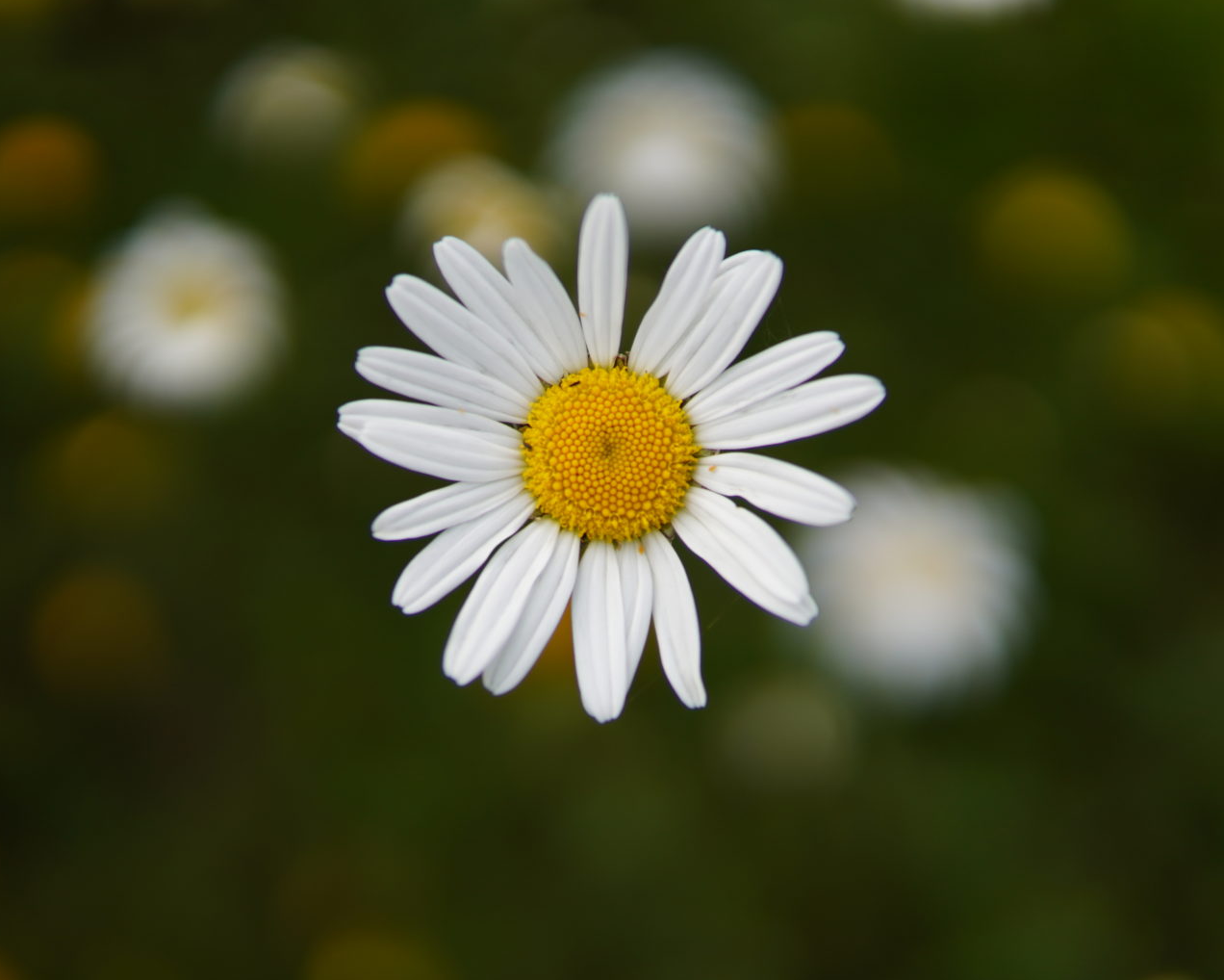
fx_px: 1848
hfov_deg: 36.7
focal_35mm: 51
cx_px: 609
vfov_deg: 29.7
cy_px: 489
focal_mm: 30
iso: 100
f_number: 1.4
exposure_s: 1/3200
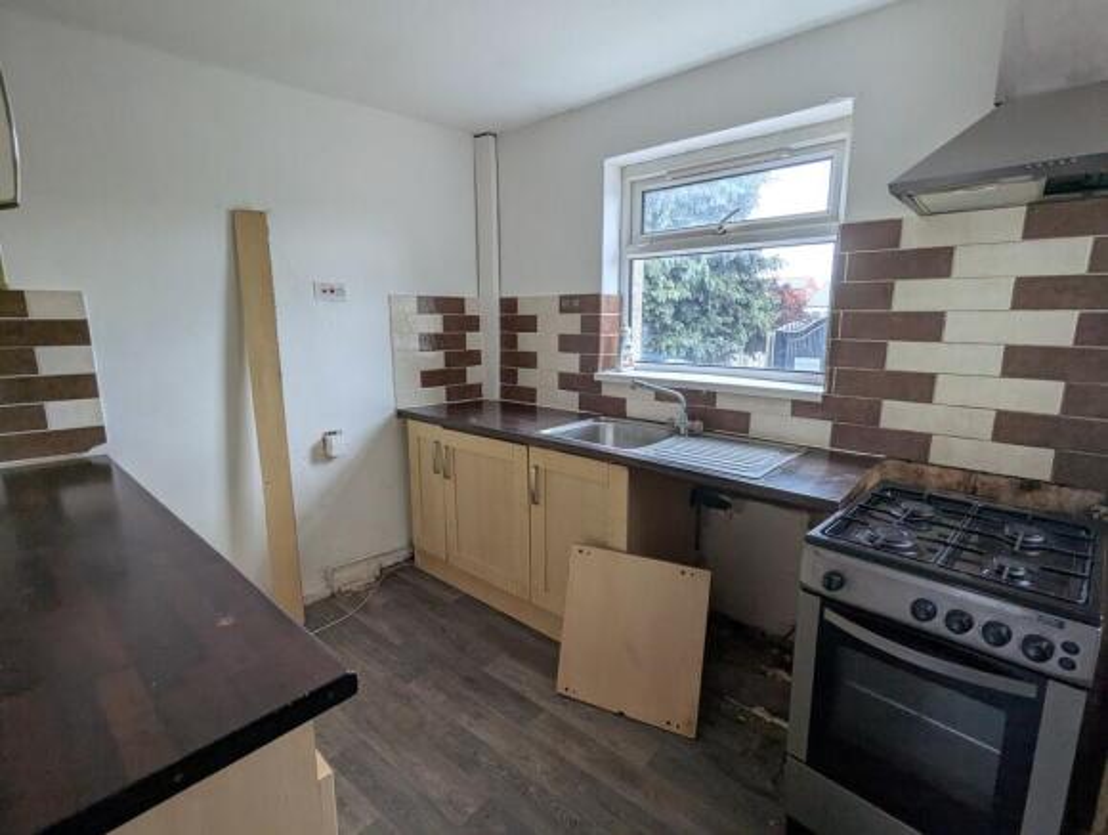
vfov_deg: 78.3
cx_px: 554
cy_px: 418
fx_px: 513
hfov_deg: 94.4
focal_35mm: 16
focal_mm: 2.35
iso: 94
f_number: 2.2
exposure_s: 1/107
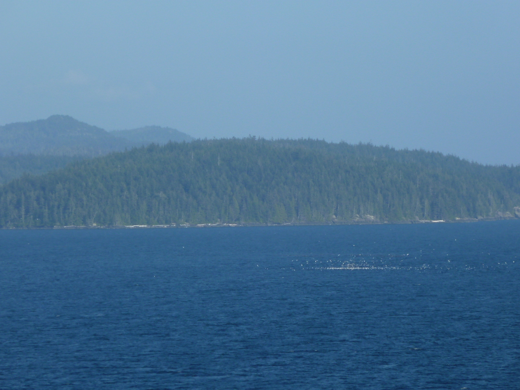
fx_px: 3755
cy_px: 195
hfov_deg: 7.9
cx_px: 260
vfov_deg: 5.9
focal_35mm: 250
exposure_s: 1/250
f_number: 5.9
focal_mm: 36
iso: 80
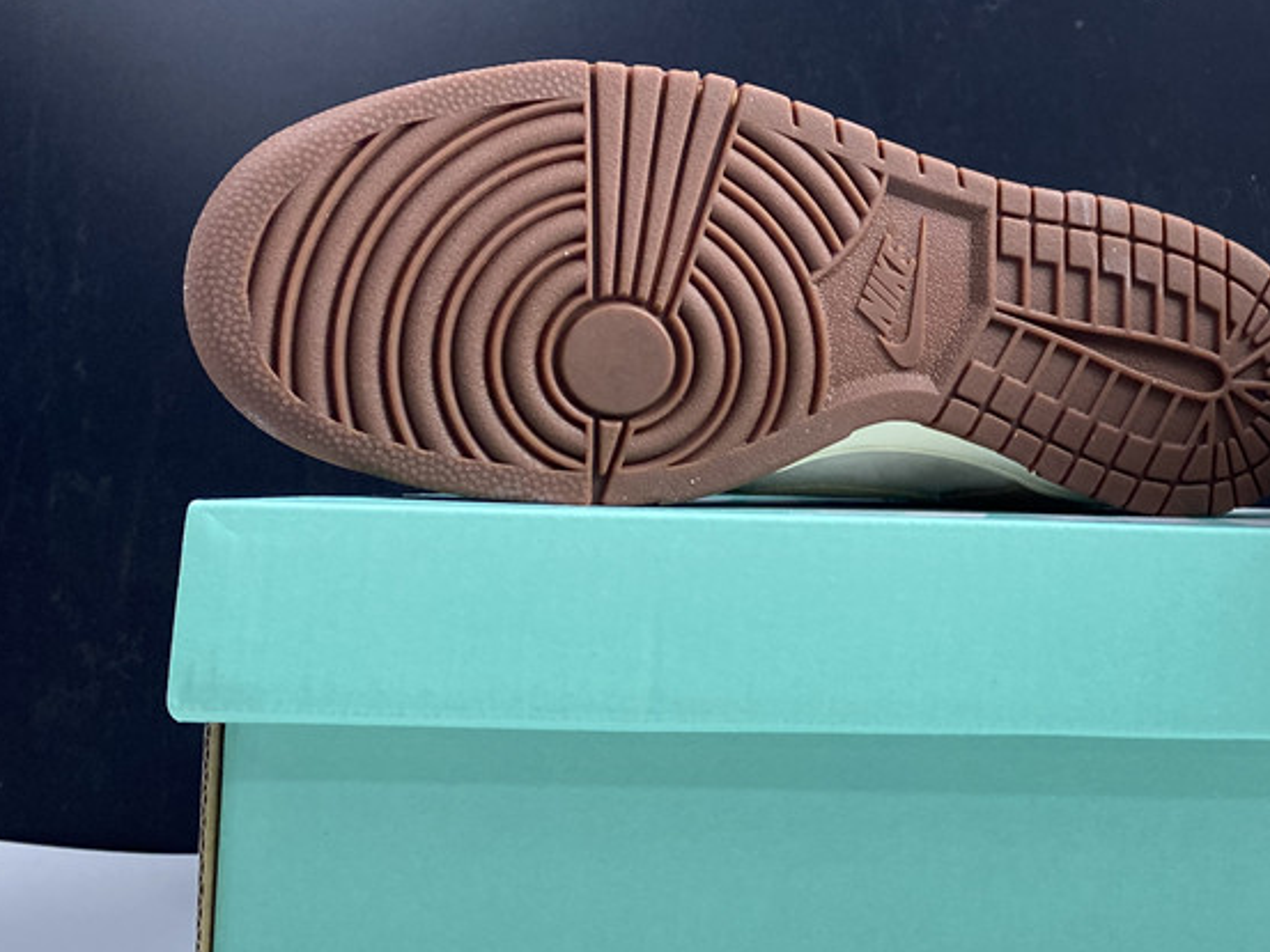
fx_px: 1725
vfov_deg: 30.8
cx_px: 1061
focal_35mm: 47
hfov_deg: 38.5
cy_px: 408
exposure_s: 1/100
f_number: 1.8
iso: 100
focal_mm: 4.25
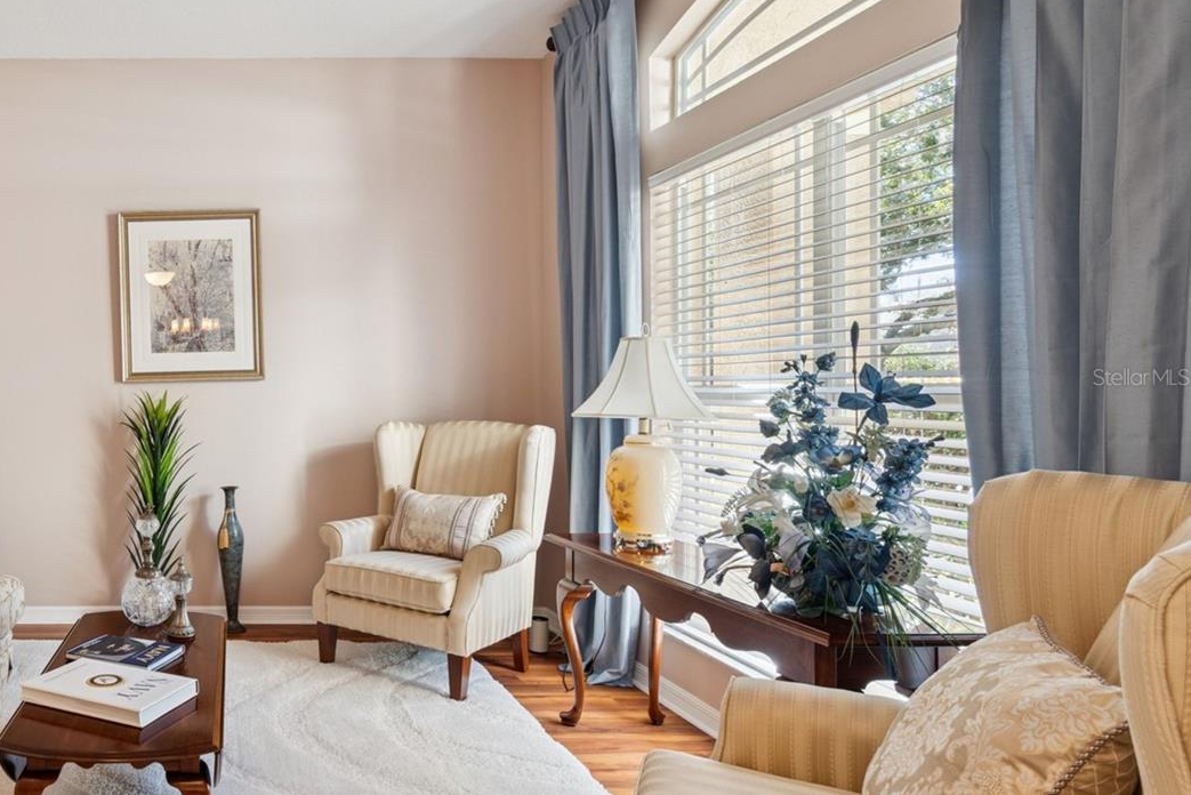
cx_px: 281
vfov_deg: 55.1
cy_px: 377
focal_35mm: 23
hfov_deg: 70.4
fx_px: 761
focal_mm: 10
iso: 100
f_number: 7.1
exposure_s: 1/2
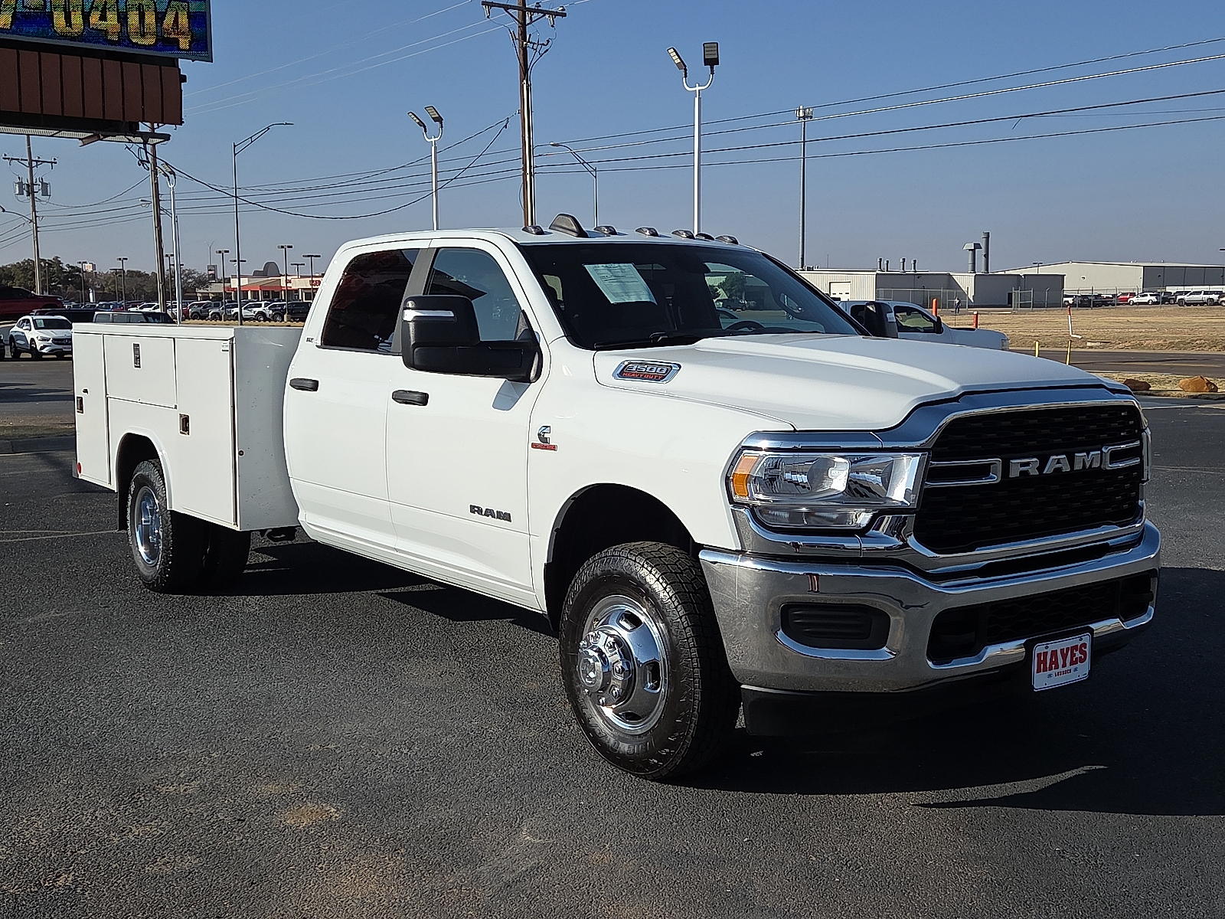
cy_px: 460
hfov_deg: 50.1
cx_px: 612
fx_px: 1309
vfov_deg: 38.7
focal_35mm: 37
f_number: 1.8
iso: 73
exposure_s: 1/10000
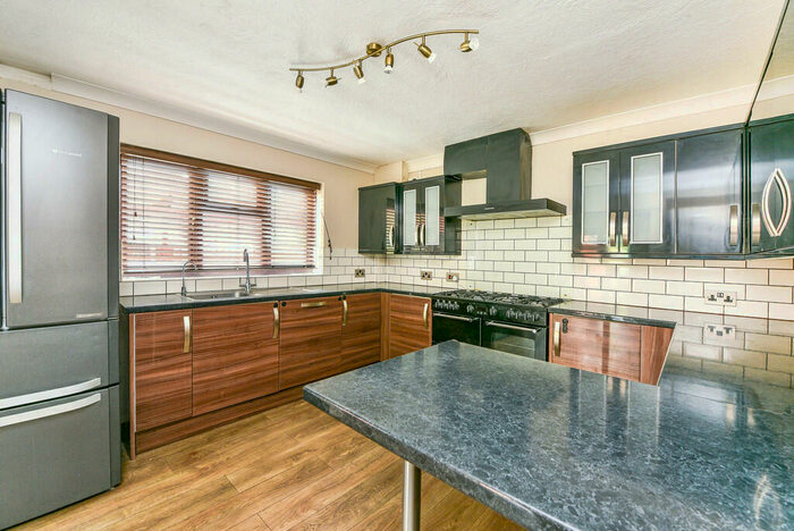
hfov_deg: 104.2
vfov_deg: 81.3
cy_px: 266
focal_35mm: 14
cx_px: 397
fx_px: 309
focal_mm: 14
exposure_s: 1/1.3
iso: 250
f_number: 9
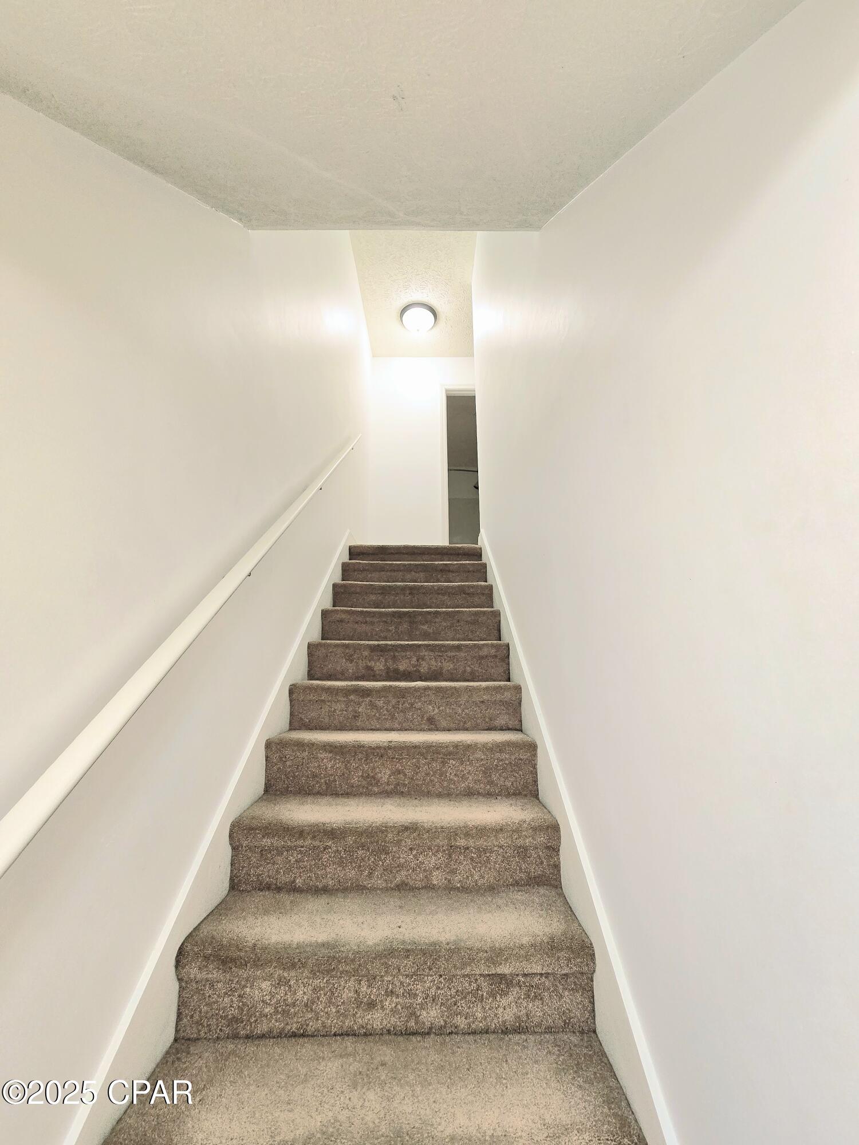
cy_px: 572
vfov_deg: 106.2
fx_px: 430
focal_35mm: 13
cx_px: 430
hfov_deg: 89.9
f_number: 2.2
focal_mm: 2.2
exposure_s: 1/60.2
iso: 200
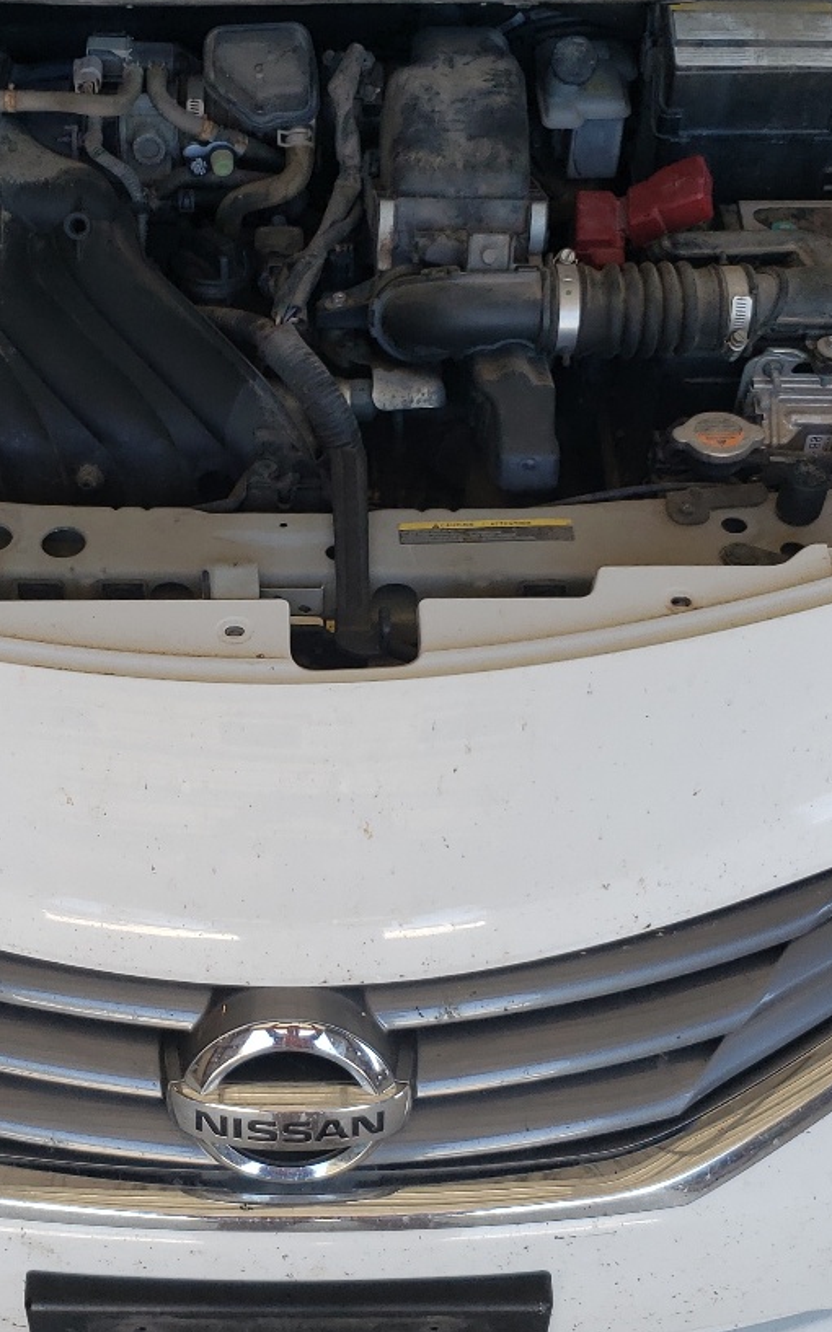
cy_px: 748
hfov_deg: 23.8
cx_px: 274
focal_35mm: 54
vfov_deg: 37.5
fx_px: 1961
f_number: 1.5
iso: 50
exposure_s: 1/189
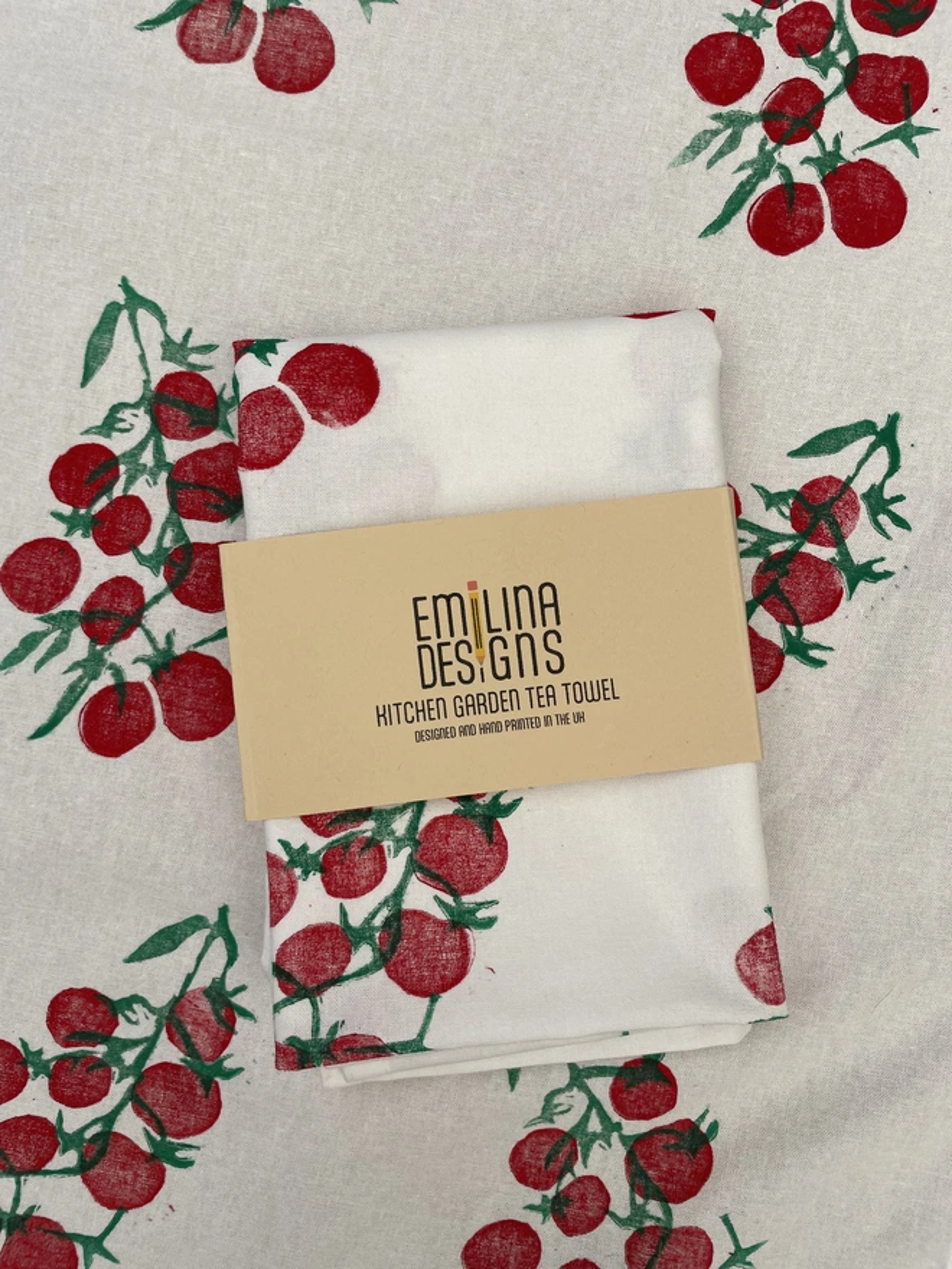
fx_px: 953
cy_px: 634
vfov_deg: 67.3
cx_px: 476
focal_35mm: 26
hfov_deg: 53.1
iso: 32
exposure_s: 1/694
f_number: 1.6
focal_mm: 4.2
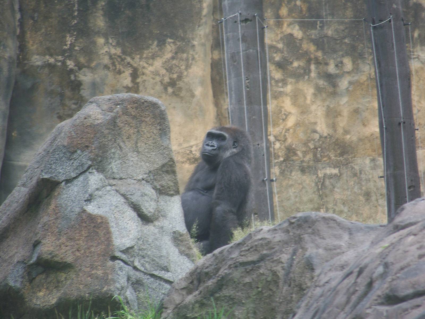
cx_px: 212
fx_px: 5304
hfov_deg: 4.6
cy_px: 160
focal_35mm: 432
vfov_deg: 3.4
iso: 64
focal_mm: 70.2
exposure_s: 1/100
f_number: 4.8
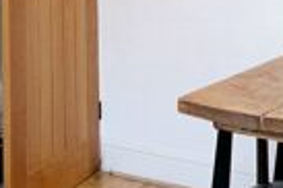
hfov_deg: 18.1
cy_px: -181
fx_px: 879
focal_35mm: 112
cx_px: 43
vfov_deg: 11.1
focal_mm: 10
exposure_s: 1/56
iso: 800
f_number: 4
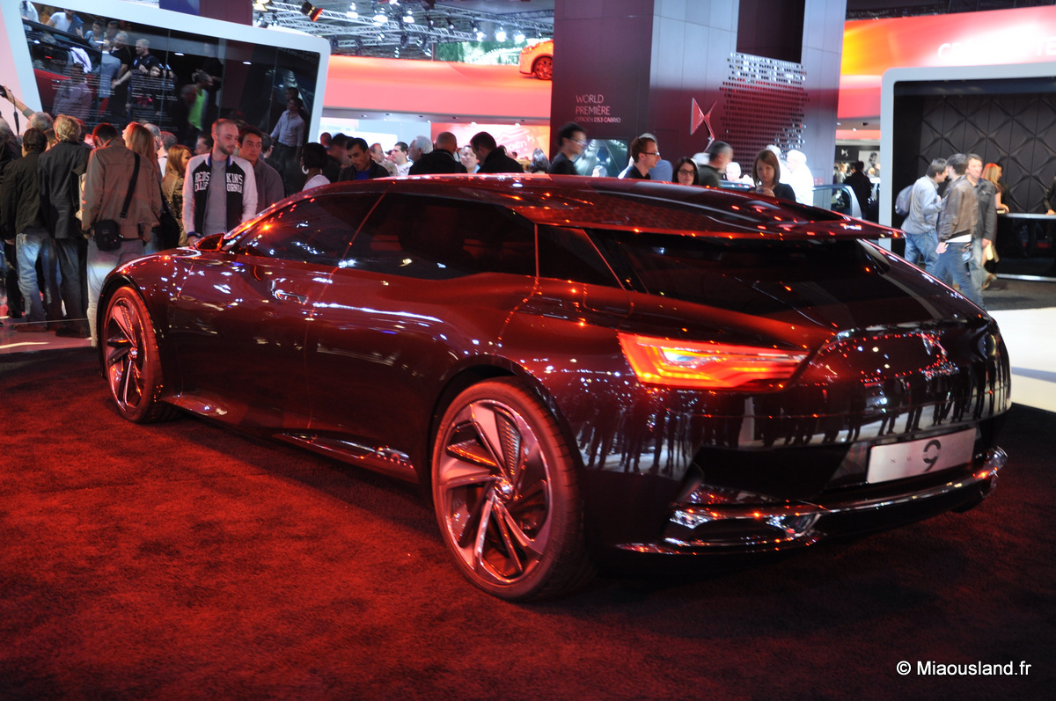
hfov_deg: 49.6
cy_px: 350
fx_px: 1143
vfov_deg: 34.1
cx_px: 528
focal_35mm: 39
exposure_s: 1/20
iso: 400
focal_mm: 26
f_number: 4.5
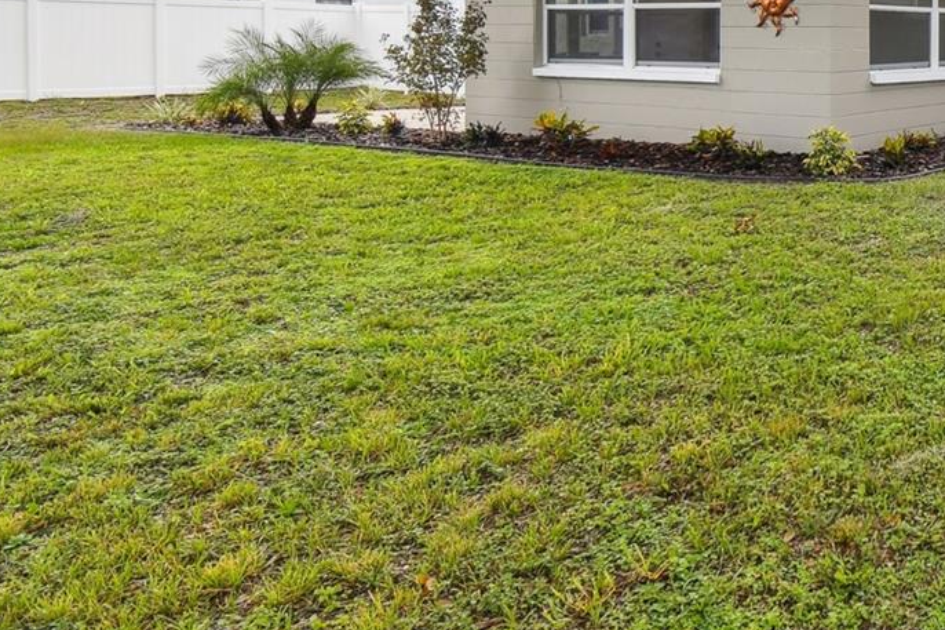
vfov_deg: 35.6
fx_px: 918
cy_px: 61
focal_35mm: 35
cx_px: 996
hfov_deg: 44.1
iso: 100
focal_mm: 10
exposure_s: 1/60
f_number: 7.1
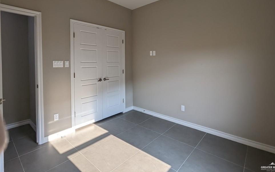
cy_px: 64
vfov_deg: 64.0
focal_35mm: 18
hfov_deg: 91.1
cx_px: 141
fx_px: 135
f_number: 2.2
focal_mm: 2.35
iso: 52
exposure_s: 1/185
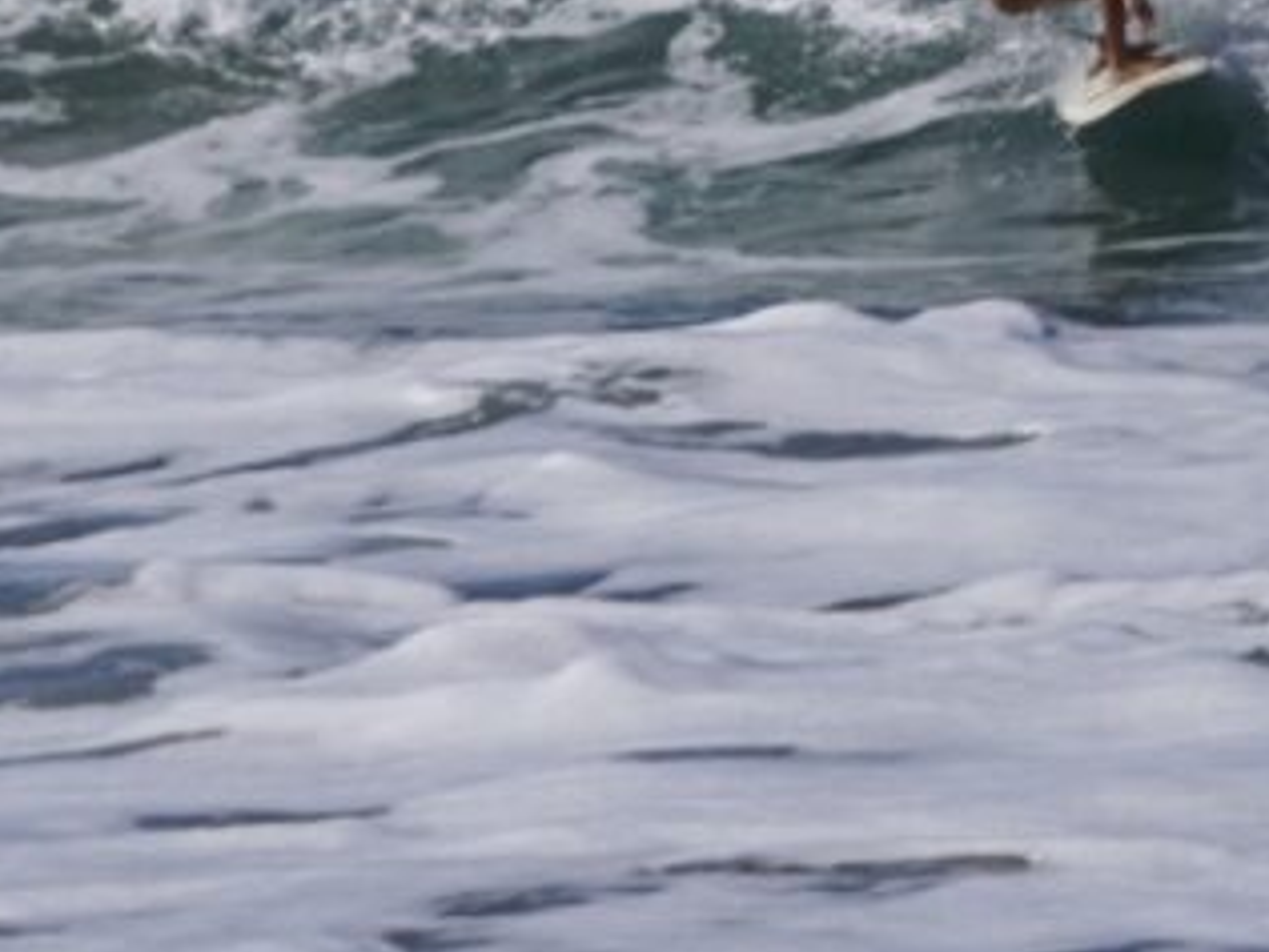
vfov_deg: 5.7
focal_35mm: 262
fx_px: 9605
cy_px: -82
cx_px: 1185
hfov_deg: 7.5
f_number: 6.3
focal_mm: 56
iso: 100
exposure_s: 1/1250
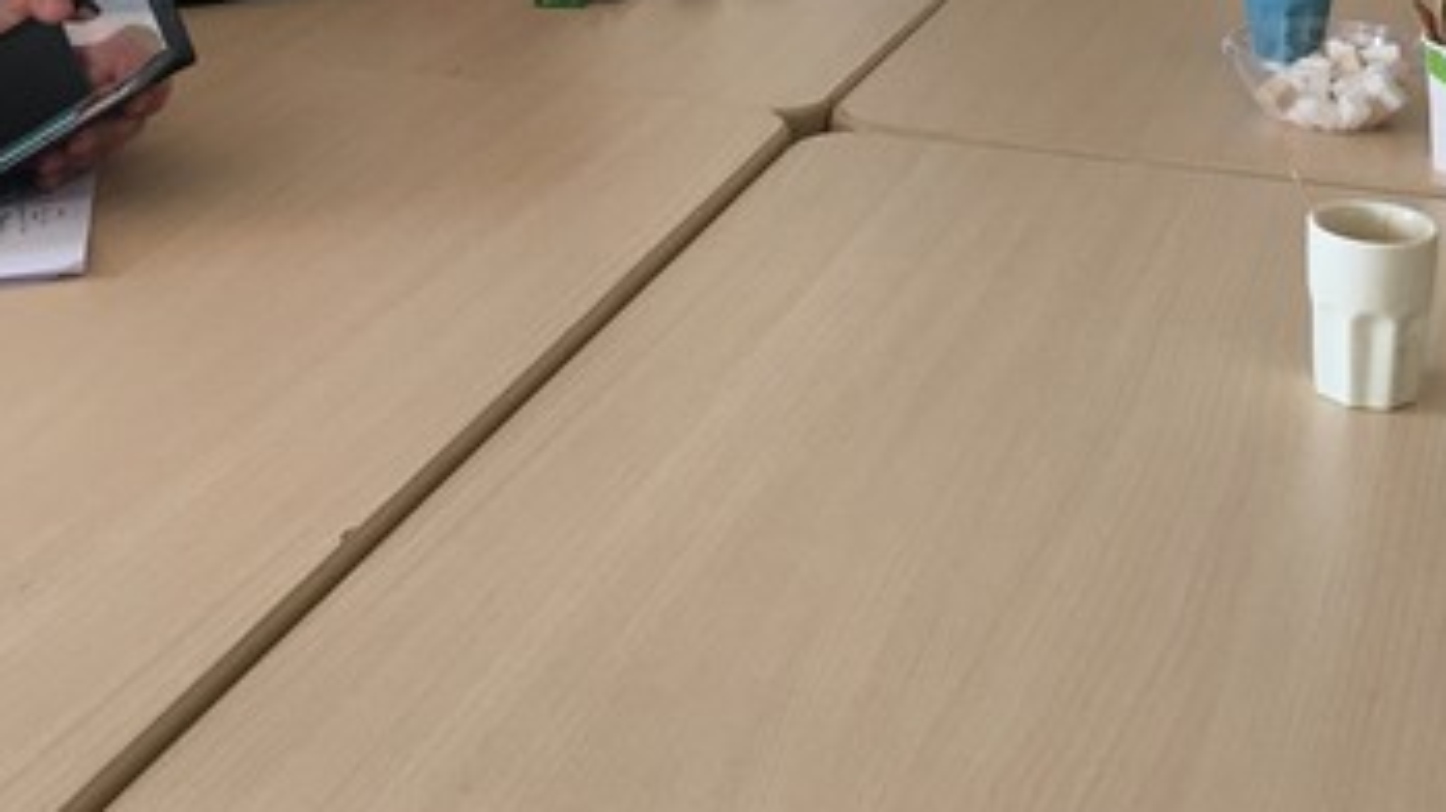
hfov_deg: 35.9
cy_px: -79
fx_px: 2223
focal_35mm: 58
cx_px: 588
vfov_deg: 19.8
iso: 40
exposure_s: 1/33
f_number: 2.2
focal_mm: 4.15
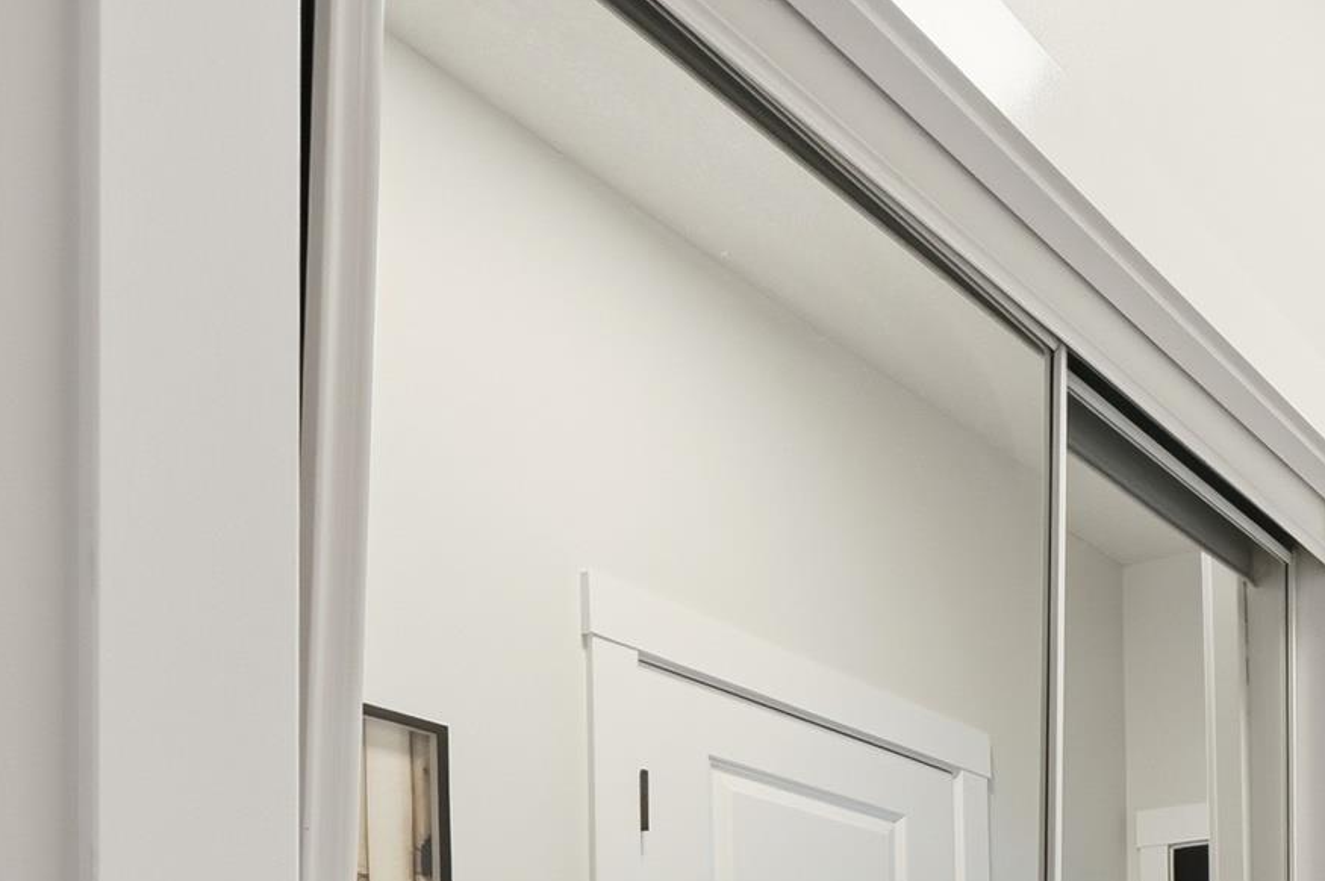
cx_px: 1378
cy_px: 1181
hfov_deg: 41.1
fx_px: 1471
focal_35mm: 40
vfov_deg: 27.2
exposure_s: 1/20
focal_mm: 14
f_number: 8
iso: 100
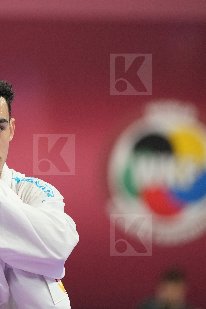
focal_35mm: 451
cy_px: 155
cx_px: -23
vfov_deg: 4.6
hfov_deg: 3.0
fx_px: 3870
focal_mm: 200
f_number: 2.8
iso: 3200
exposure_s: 1/1000
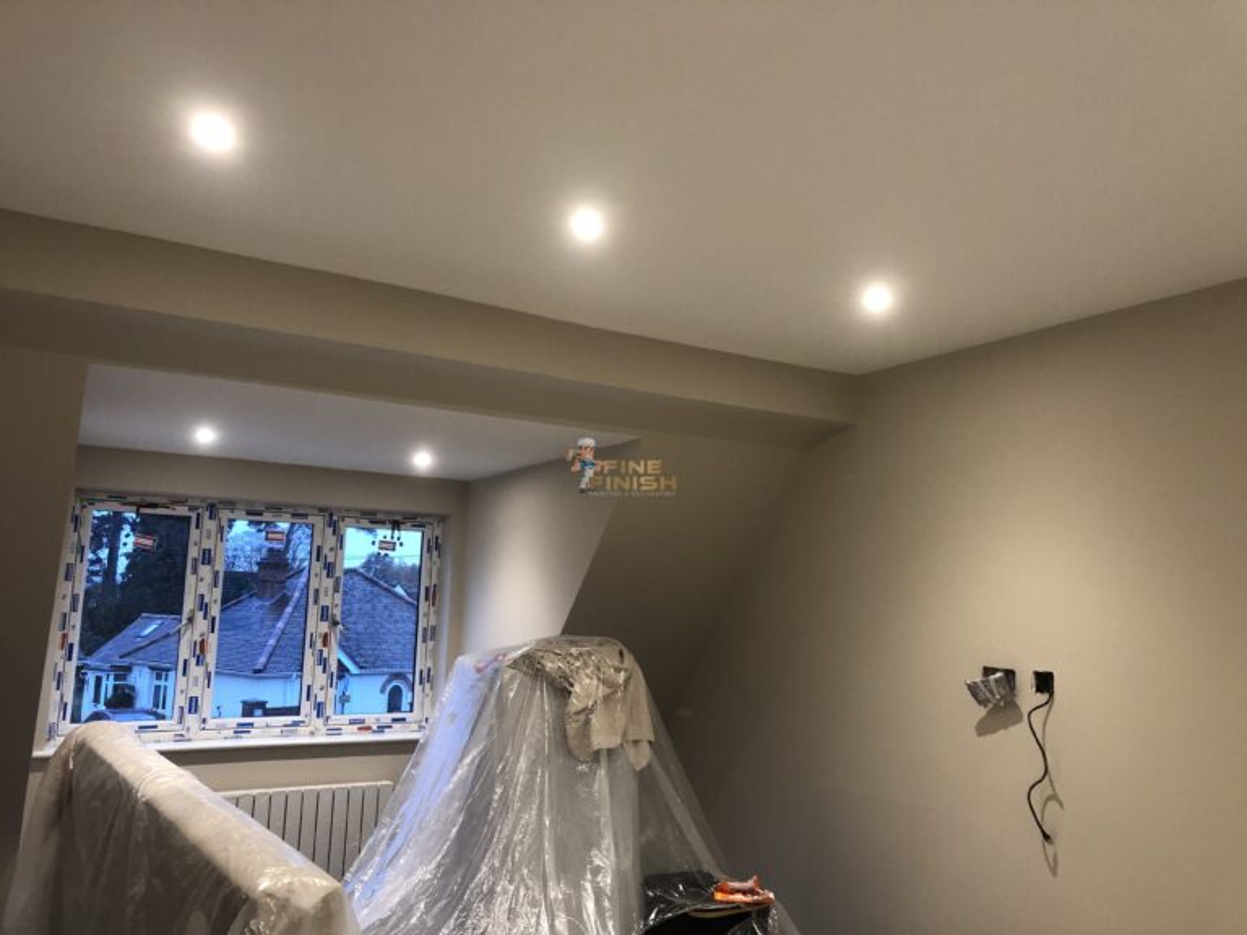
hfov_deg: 63.4
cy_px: 468
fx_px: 1009
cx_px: 624
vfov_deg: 49.7
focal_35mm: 28
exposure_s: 1/20
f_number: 1.8
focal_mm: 4
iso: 40
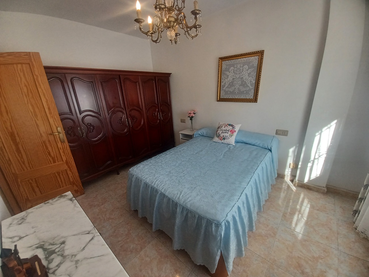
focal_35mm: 13
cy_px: 138
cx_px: 184
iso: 100
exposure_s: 1/100
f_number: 2.2
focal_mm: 1.42
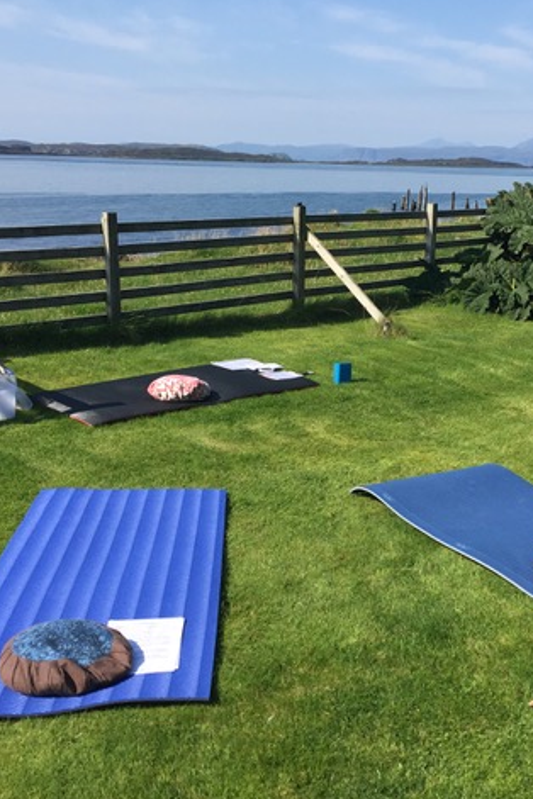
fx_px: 910
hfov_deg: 32.1
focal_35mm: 41
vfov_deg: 47.4
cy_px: 399
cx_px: 394
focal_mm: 4.15
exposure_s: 1/1799
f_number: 2.2
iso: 32
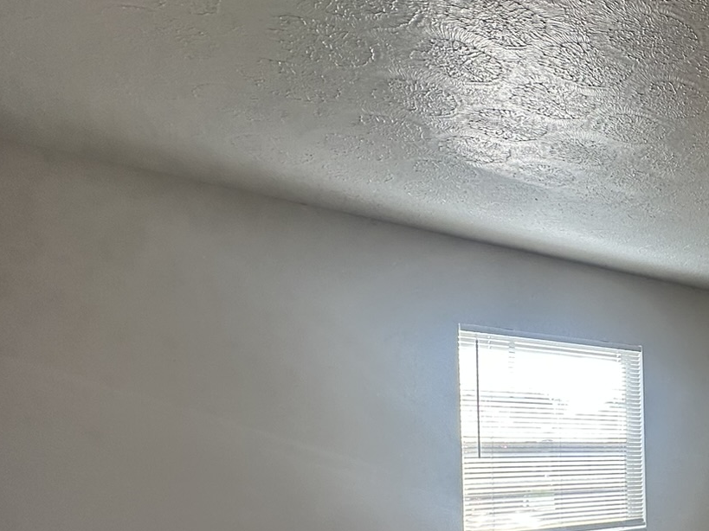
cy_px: 466
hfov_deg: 40.6
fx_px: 717
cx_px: 806
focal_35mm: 35
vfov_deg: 38.2
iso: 50
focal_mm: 2.22
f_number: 2.2
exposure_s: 1/120
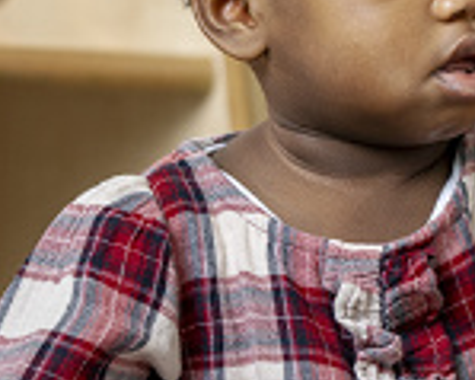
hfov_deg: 3.8
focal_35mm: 511
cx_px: 419
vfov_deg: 3.0
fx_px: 7179
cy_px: 147
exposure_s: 1/200
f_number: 1.8
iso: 200
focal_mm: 135
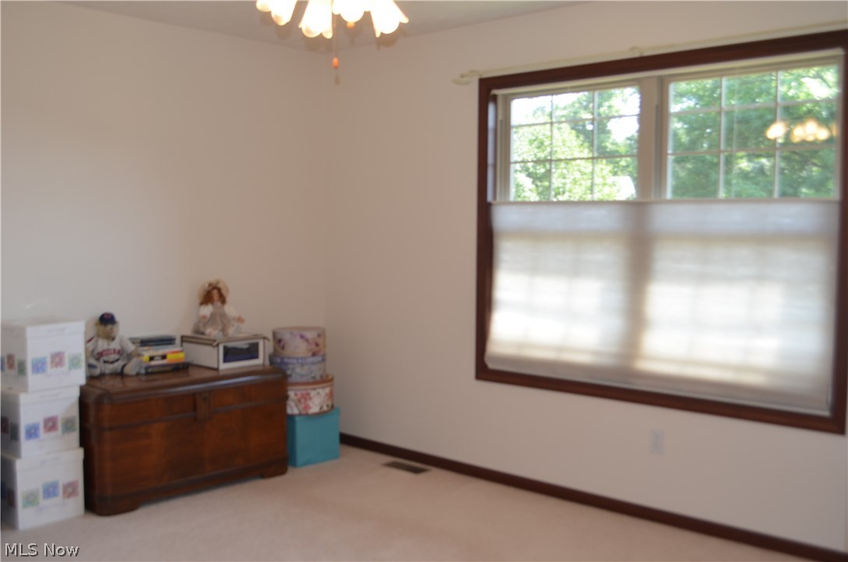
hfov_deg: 53.2
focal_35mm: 36
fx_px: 846
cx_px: 424
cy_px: 281
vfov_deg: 36.7
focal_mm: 24
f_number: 5.6
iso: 160
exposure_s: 1/30
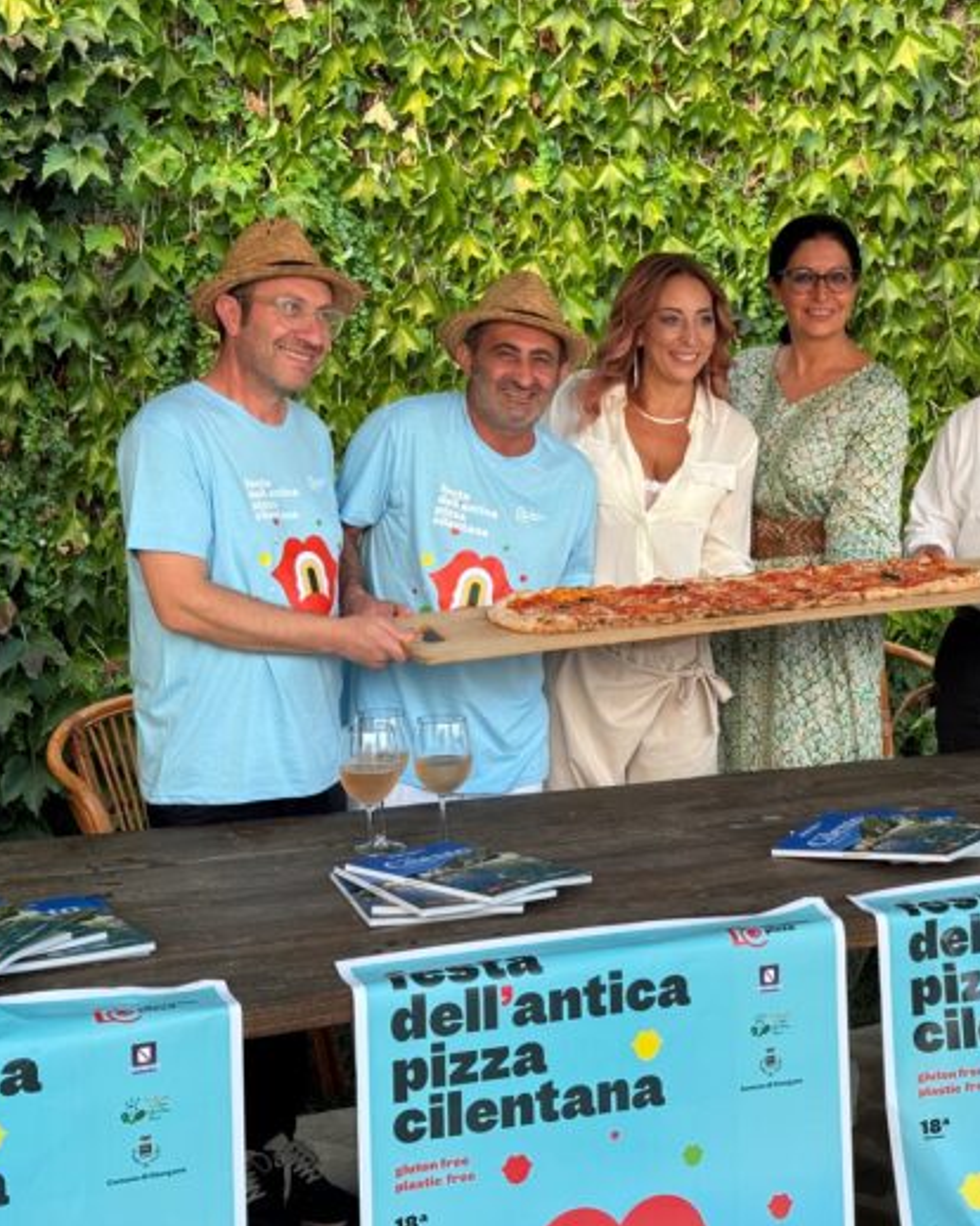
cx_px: 720
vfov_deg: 30.0
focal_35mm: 63
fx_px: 2285
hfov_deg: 24.0
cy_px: 615
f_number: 1.78
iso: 100
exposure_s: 1/60
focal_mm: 6.76
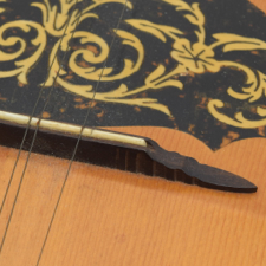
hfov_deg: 8.7
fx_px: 1732
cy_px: 127
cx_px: 24
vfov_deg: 8.8
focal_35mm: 199
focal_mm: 55
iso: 100
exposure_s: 1/125
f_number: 9
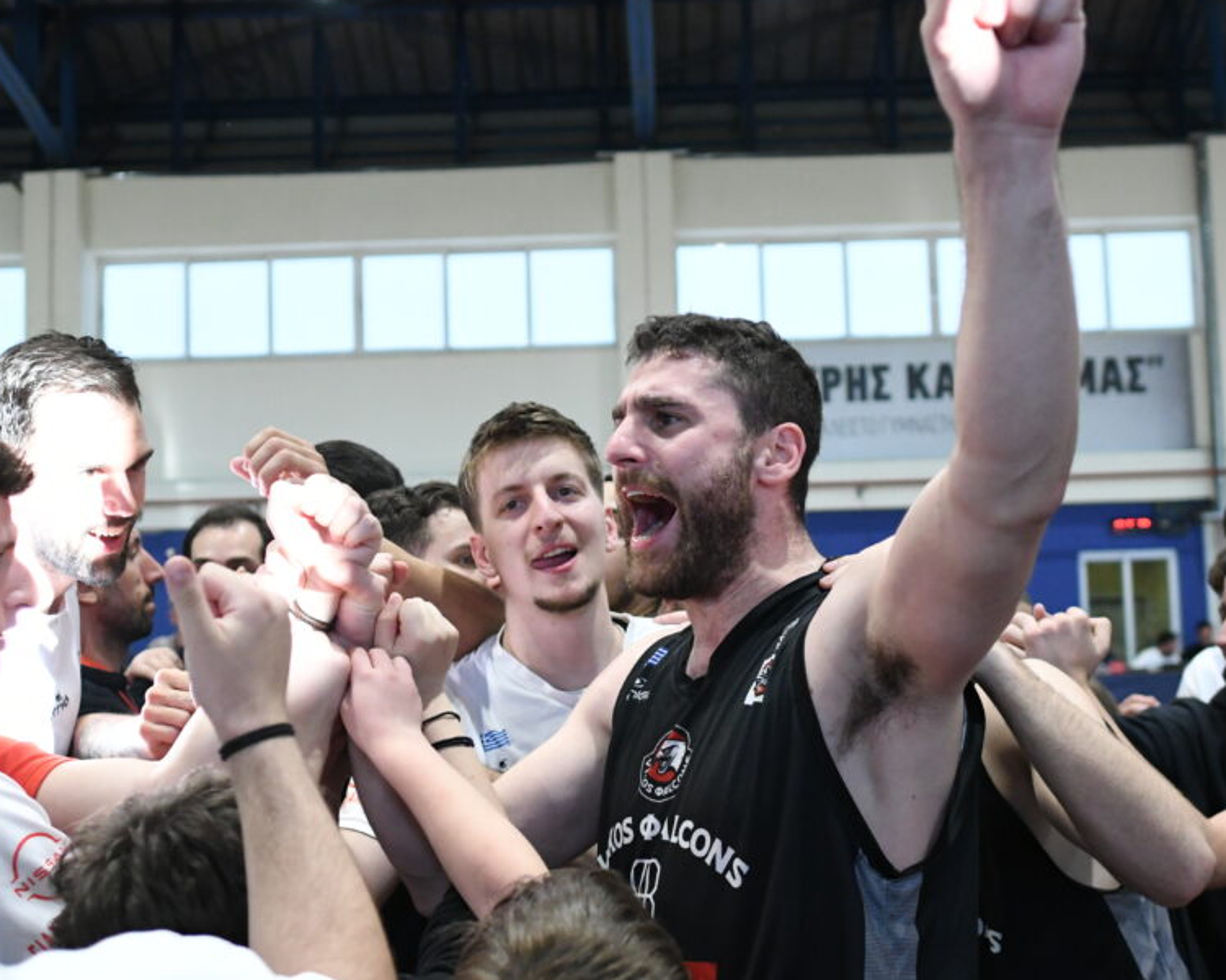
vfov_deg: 33.4
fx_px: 1633
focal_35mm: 45
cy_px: 461
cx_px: 642
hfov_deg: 41.1
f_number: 2.2
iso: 3200
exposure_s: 1/1000
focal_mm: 20
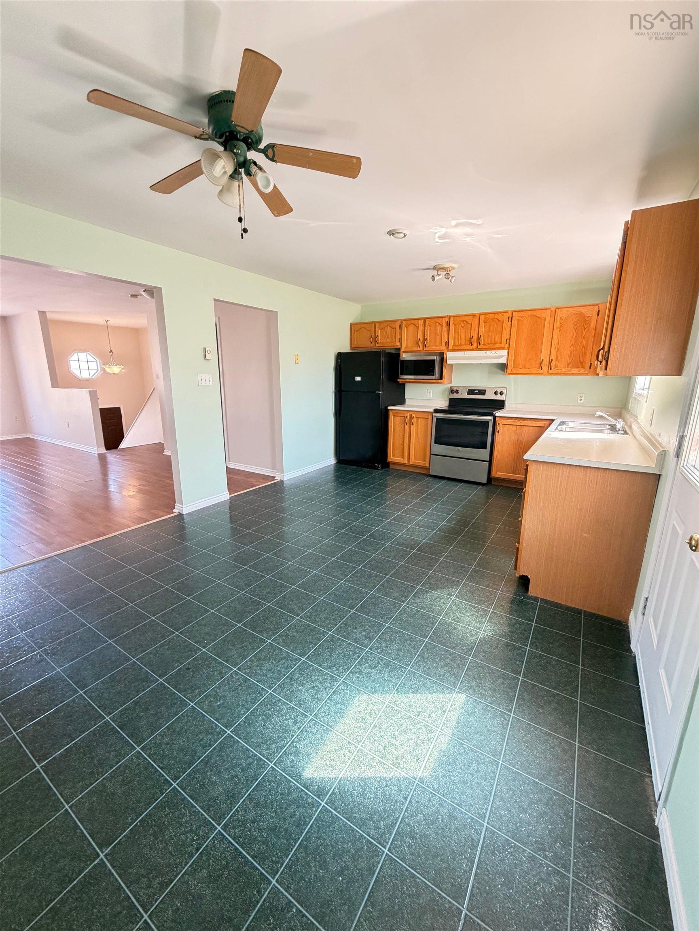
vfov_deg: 102.1
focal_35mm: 14
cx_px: 350
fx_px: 377
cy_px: 466
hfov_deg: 85.7
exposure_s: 1/60
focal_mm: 2.22
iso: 400
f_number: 2.2
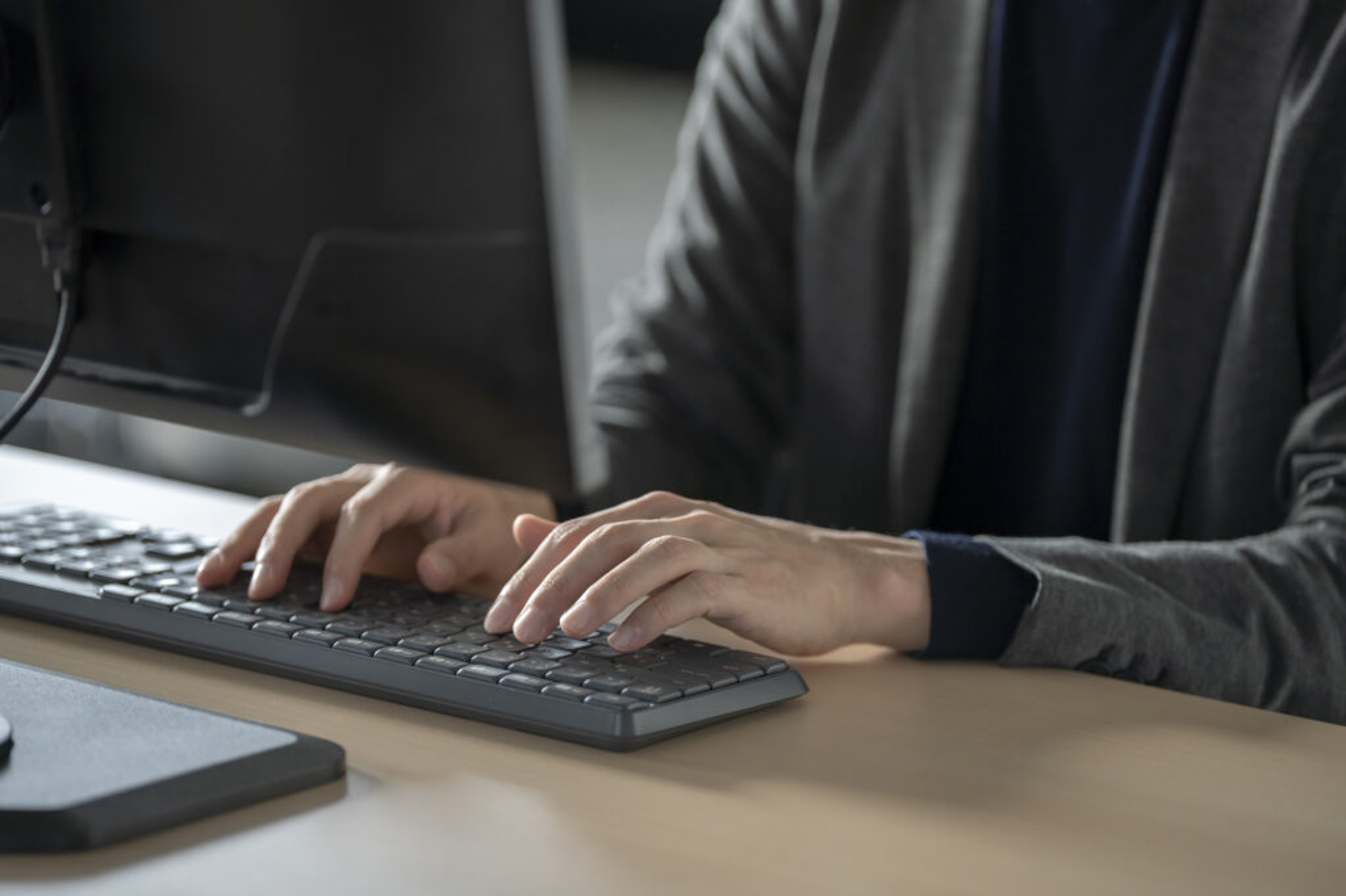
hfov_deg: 13.1
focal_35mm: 157
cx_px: 673
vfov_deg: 8.7
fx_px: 5868
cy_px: 448
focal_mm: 157
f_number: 2.8
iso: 640
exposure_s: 1/200
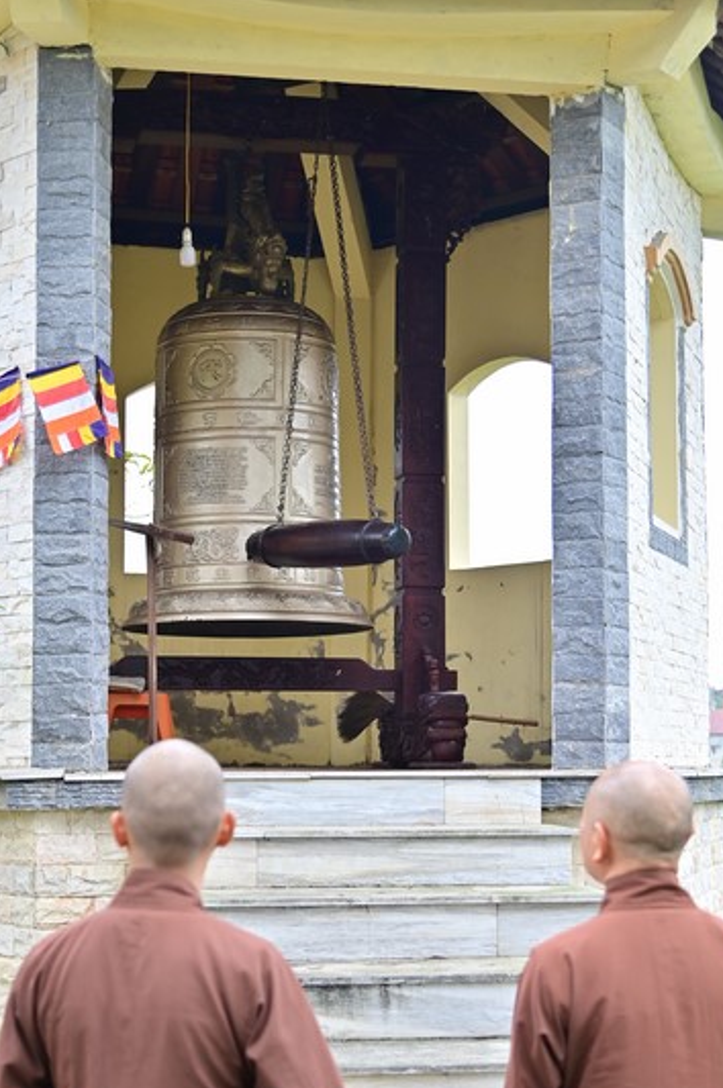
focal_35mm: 61
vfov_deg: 32.8
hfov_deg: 22.2
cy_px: 639
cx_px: 331
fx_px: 1842
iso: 125
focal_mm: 50
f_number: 4
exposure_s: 1/200
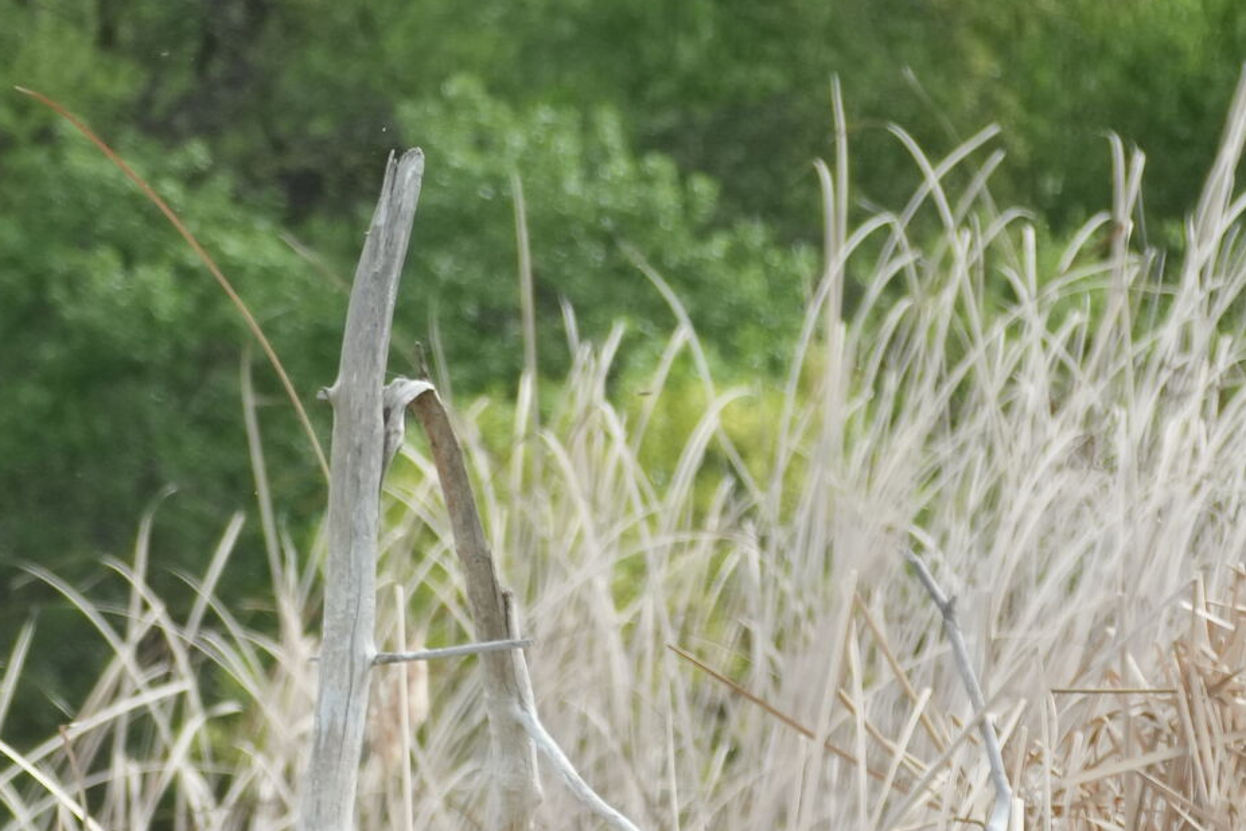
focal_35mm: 672
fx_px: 23253
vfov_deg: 2.0
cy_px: 1028
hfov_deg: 3.1
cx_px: -1006
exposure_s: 1/640
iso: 640
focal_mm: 144
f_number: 6.3
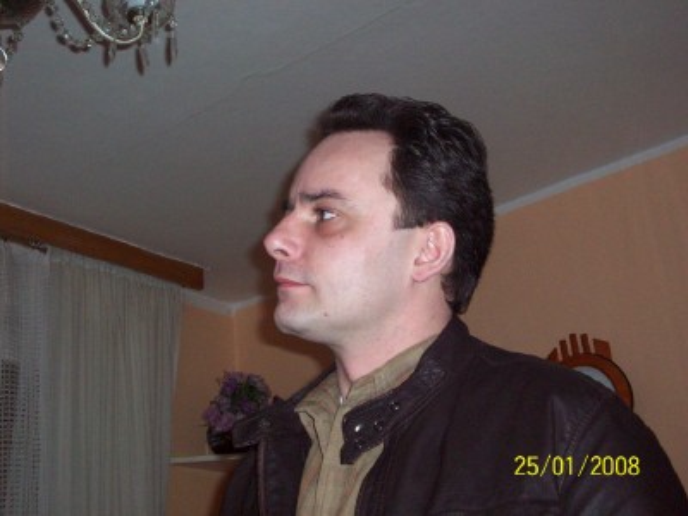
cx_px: 344
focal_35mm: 54
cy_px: 258
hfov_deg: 35.5
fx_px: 1073
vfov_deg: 27.0
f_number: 3.4
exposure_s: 1/80.7
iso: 200
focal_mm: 9
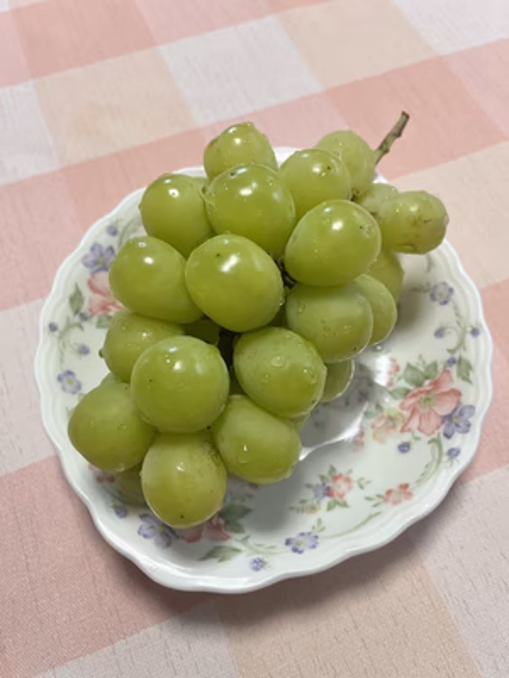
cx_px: 254
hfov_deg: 53.1
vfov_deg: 67.3
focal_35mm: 26
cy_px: 339
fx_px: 510
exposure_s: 1/100
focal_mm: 5.1
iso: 100
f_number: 1.6
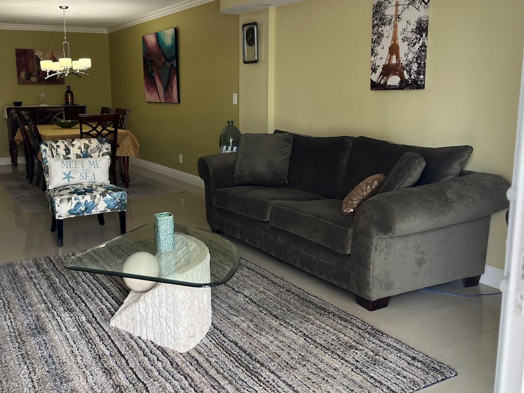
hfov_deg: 52.3
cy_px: 181
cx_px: 209
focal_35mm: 35
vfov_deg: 40.6
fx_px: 530
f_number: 1.6
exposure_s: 1/122
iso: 100
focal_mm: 5.1
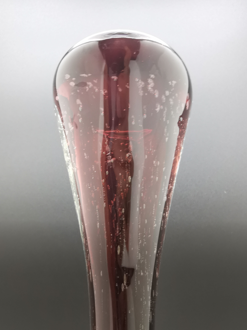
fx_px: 257
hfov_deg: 51.4
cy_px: 165
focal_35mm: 27
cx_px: 124
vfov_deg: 65.3
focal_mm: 2.26
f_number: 2.2
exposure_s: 1/50
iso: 64
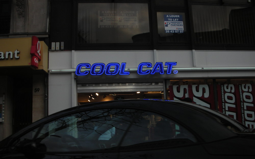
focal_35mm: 38
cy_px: 80
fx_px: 264
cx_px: 126
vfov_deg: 33.6
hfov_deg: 51.5
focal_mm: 5.8
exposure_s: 1/178
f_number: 3
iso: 50
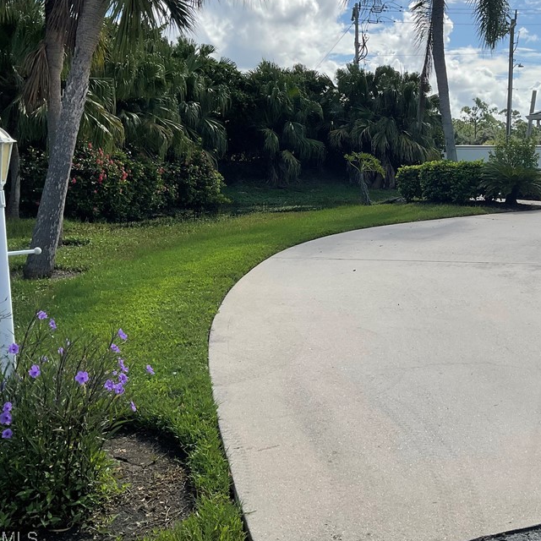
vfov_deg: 40.8
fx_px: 725
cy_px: 233
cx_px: 391
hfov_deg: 40.0
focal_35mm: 41
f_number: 1.8
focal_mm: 3
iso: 16
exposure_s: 1/2667
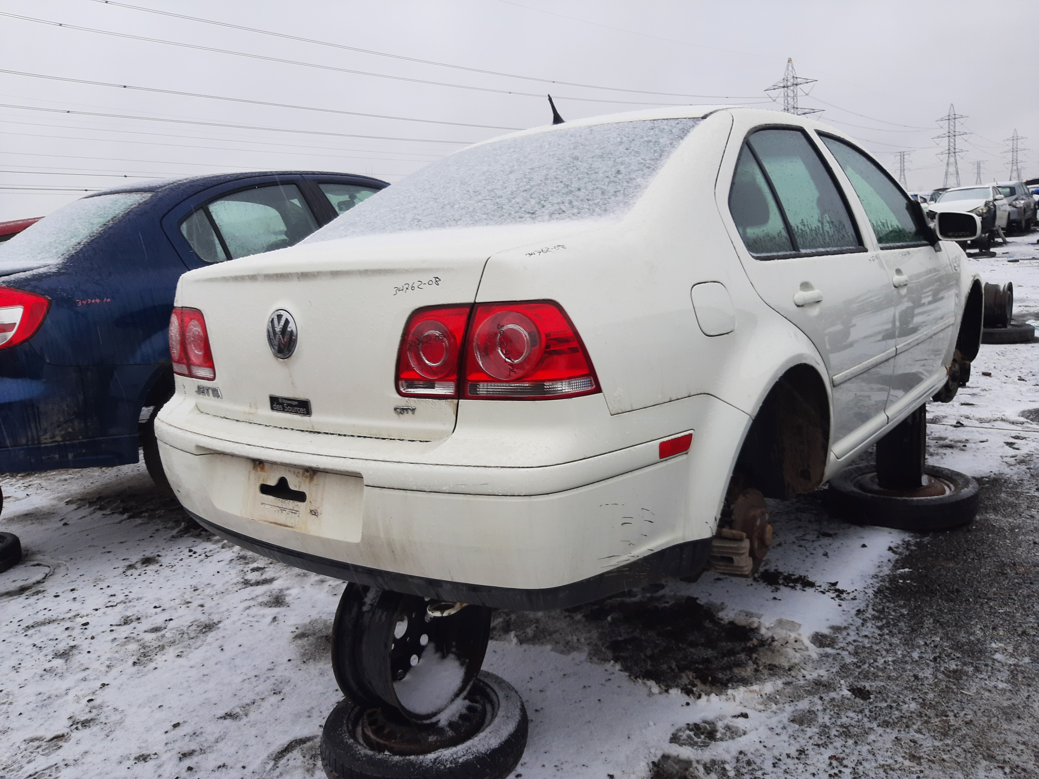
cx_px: 520
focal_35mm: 26
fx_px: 780
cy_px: 390
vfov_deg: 53.1
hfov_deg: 67.3
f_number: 1.7
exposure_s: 1/143
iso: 40
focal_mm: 3.92
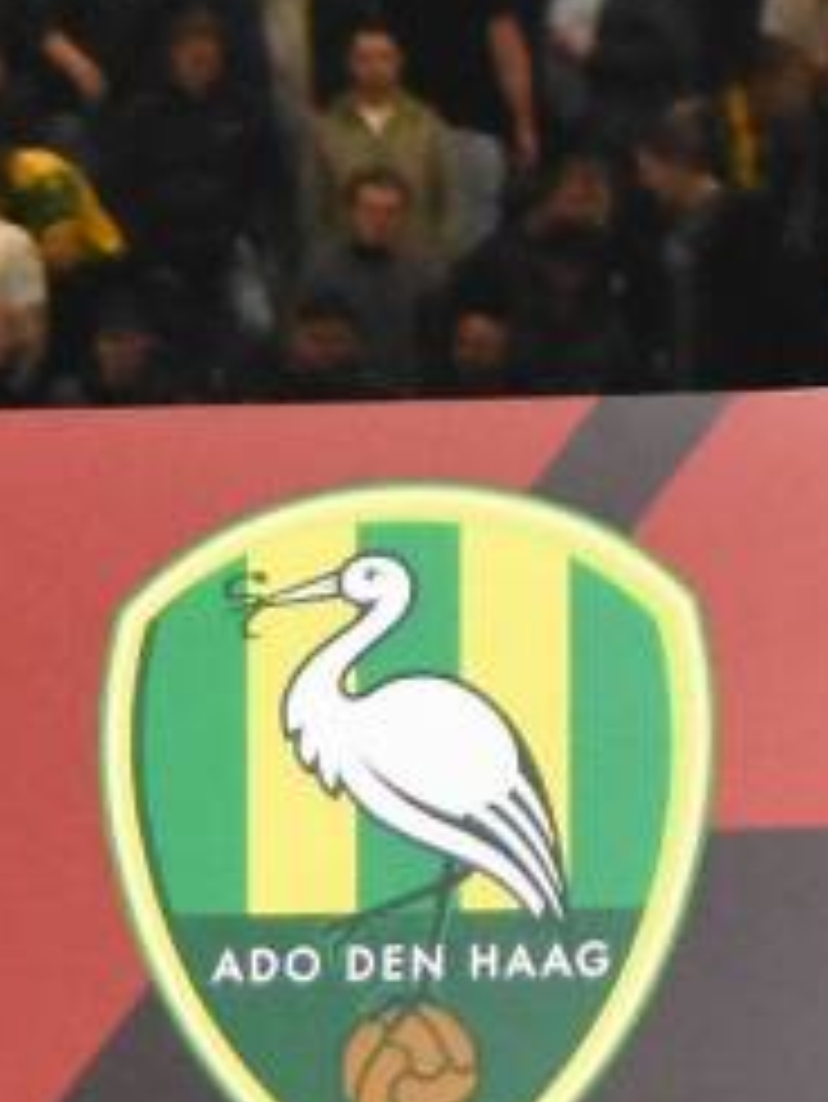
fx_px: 25237
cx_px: -2349
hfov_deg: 1.9
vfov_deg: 2.5
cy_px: 2276
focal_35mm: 792
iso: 3200
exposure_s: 1/320
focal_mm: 70
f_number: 2.8
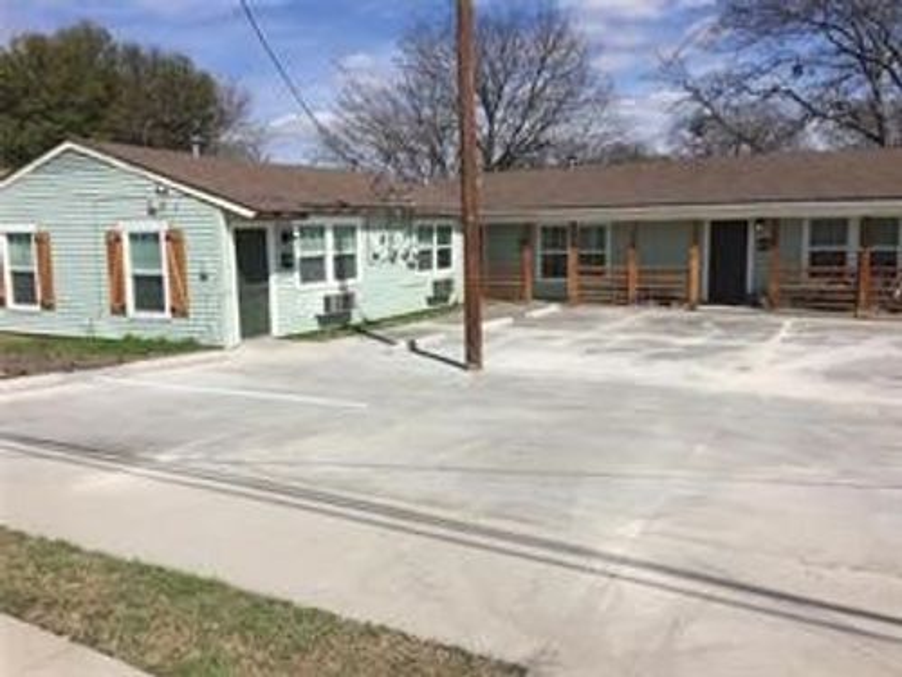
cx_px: 451
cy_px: 338
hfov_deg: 61.7
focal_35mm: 29
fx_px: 756
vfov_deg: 48.2
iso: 32
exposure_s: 1/3968
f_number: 2.2
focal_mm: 4.15
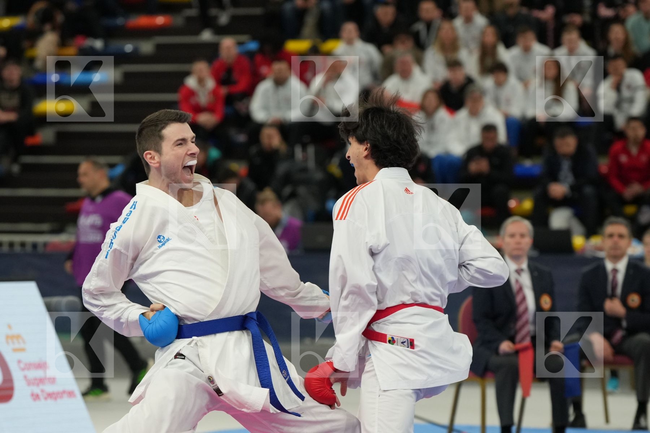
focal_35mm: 190
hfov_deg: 10.8
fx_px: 3430
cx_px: 325
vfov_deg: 7.2
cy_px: 216
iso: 2000
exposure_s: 1/1000
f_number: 2.8
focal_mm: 127
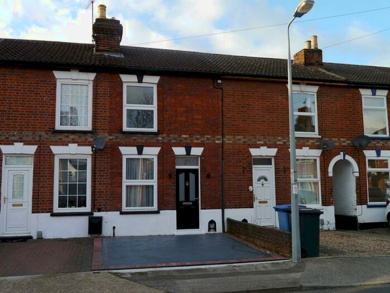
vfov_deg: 41.8
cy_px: 146
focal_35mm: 34
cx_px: 195
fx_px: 383
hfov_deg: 53.9
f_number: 5.6
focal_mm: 17
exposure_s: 1/200
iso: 160
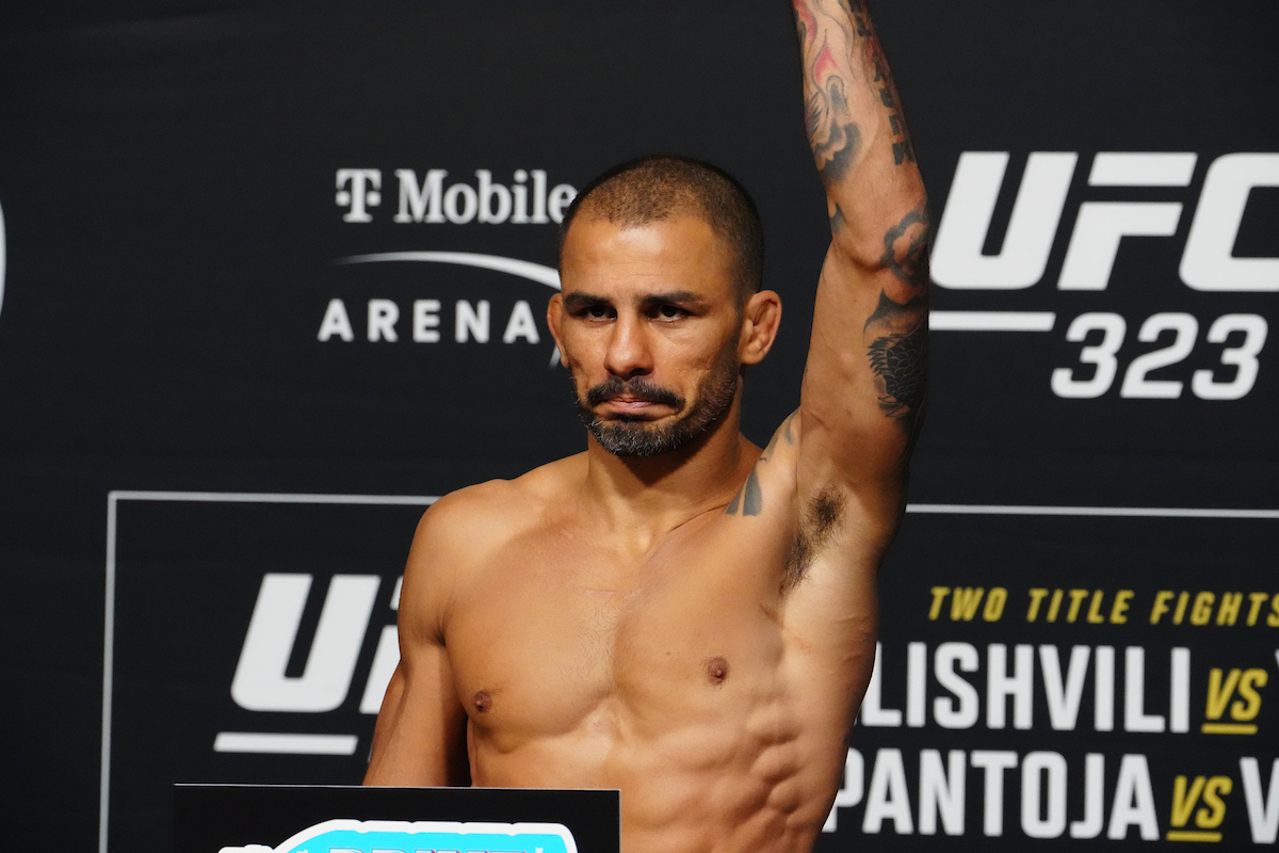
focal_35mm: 270
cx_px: 640
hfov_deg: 7.6
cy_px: 426
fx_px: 9592
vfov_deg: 5.1
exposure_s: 1/250
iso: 12800
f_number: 9
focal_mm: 270
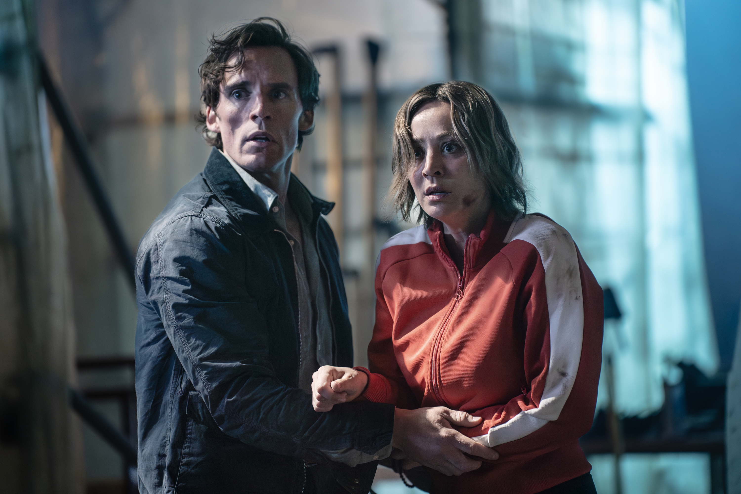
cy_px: 247
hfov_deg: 13.7
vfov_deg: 9.1
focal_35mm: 150
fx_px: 3087
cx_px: 370
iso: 1250
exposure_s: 1/80
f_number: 2.8
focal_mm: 150
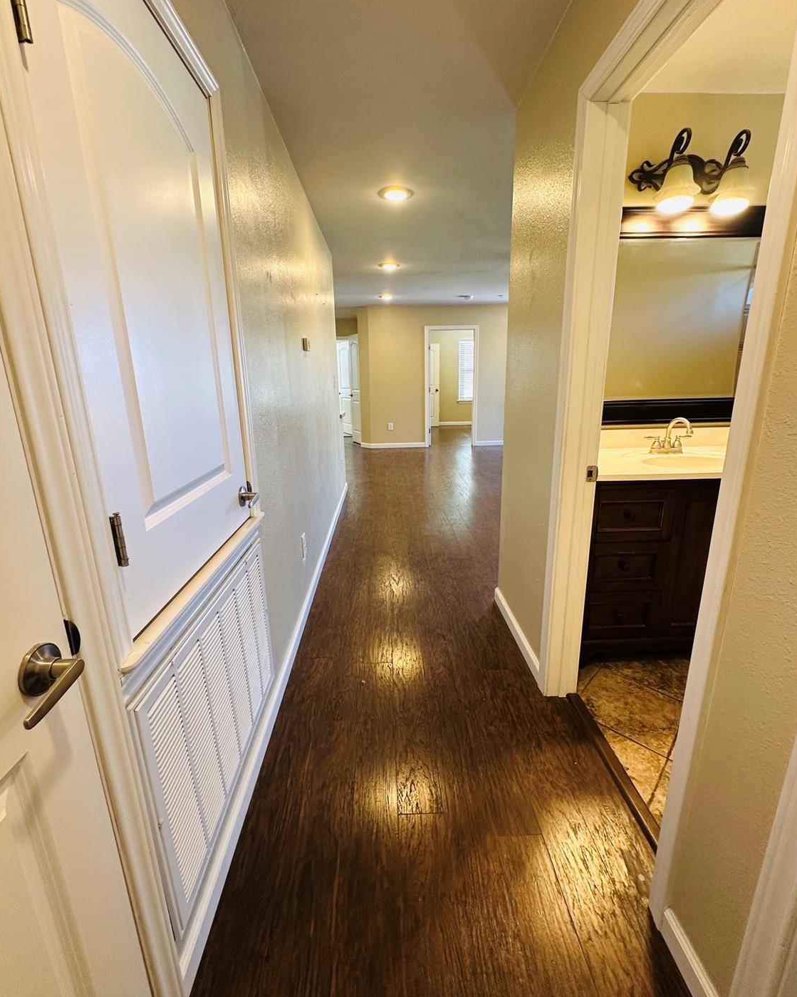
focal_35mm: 15
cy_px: 487
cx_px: 396
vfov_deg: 96.8
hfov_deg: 84.0
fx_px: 442
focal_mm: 2.22
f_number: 2.2
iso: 160
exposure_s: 1/60
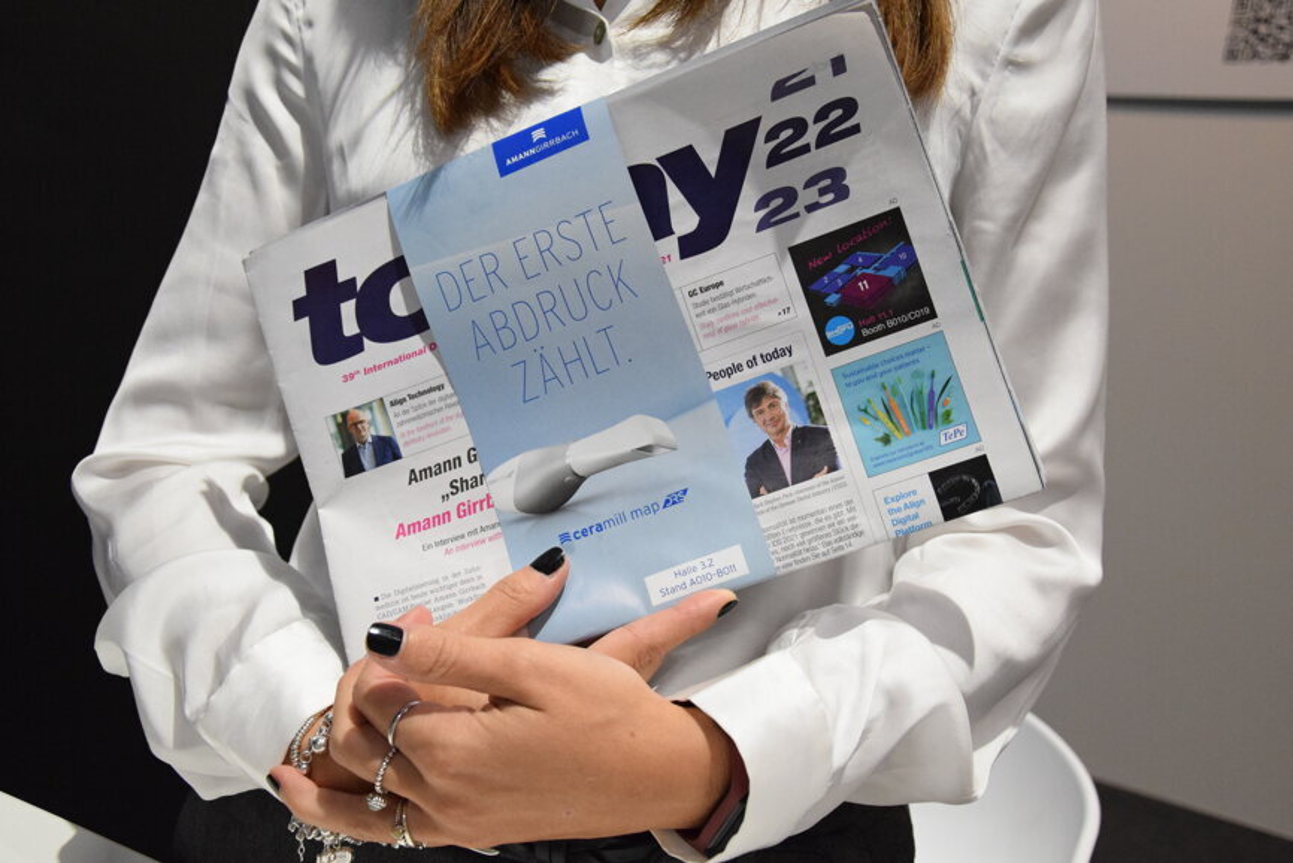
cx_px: 646
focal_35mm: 39
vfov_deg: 34.2
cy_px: 432
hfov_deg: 49.5
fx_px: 1401
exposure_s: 1/640
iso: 4000
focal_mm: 26
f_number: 5
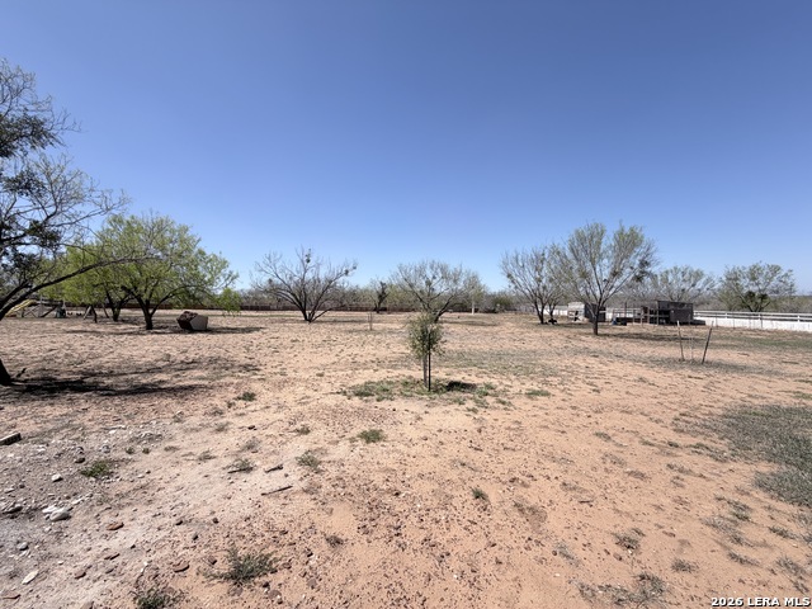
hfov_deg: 102.1
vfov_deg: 85.7
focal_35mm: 14
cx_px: 406
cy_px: 304
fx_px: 328
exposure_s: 1/1068
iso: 20
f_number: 2.2
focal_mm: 2.22
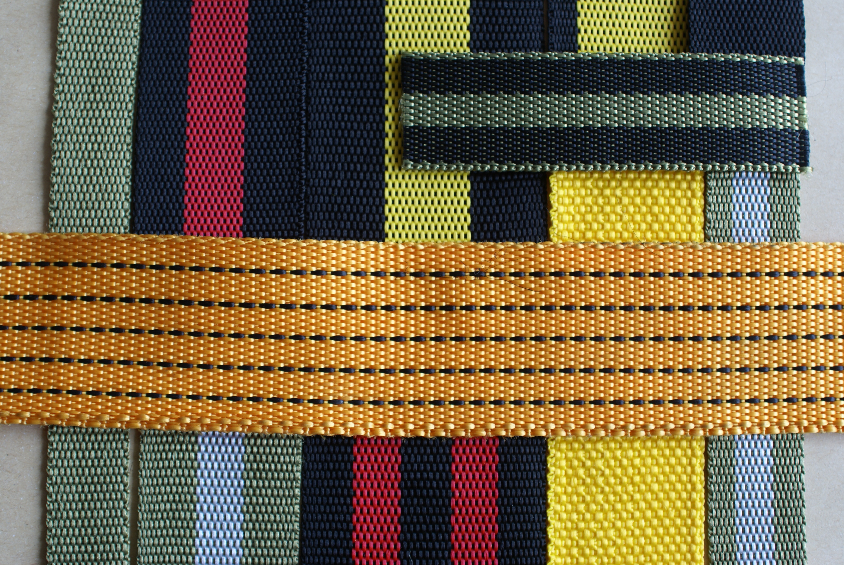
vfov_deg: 32.0
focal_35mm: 42
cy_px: 282
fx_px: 986
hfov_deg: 46.3
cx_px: 422
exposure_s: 1/50
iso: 100
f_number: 4.5
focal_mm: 28
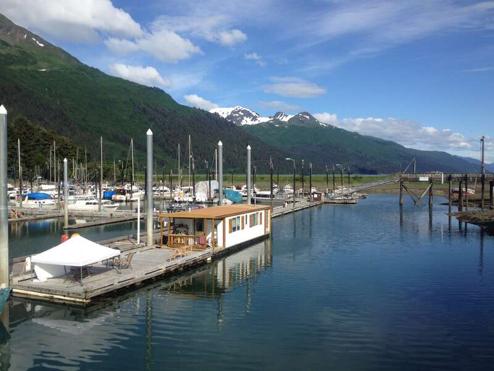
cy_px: 186
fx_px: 499
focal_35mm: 35
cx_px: 247
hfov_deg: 52.6
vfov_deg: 40.7
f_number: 2.4
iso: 50
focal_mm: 4.28
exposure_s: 1/1783
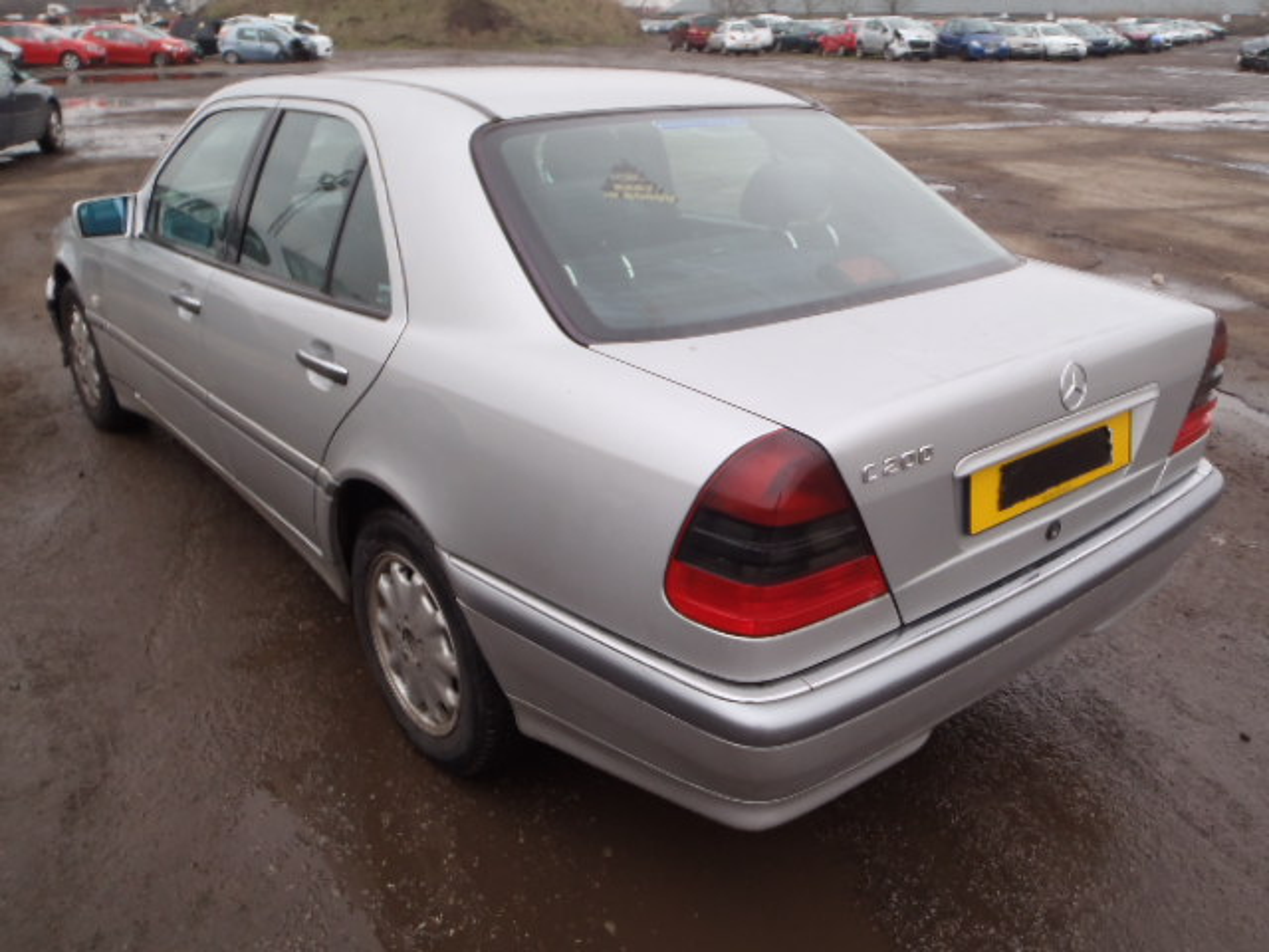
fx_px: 1026
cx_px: 634
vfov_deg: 49.7
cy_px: 476
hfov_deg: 63.4
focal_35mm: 28
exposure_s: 1/40
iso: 100
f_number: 3.5
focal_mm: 5
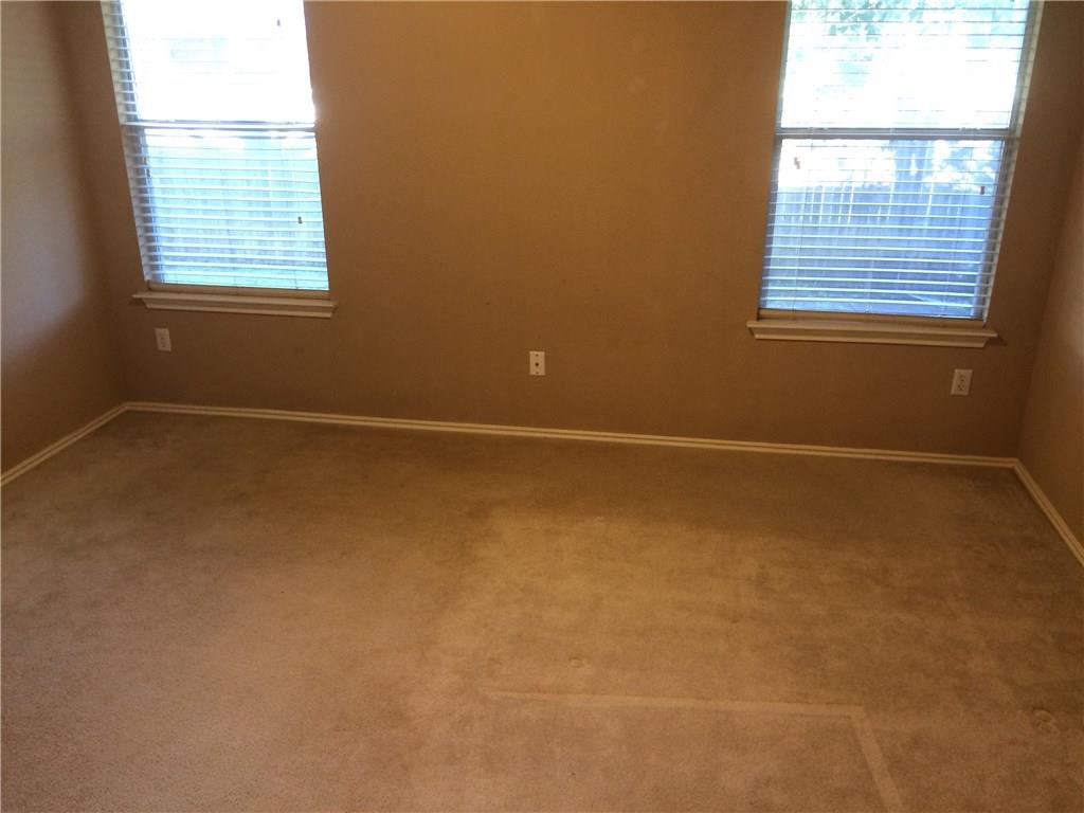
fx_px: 908
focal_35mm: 29
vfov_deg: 48.2
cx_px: 542
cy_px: 406
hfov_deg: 61.7
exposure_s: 1/30
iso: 80
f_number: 2.2
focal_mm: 4.15
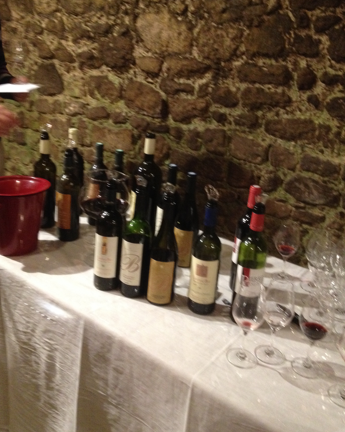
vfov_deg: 49.1
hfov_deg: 40.1
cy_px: 207
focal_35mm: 37
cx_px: 170
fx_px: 472
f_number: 2.4
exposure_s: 1/17
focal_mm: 4.28
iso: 400
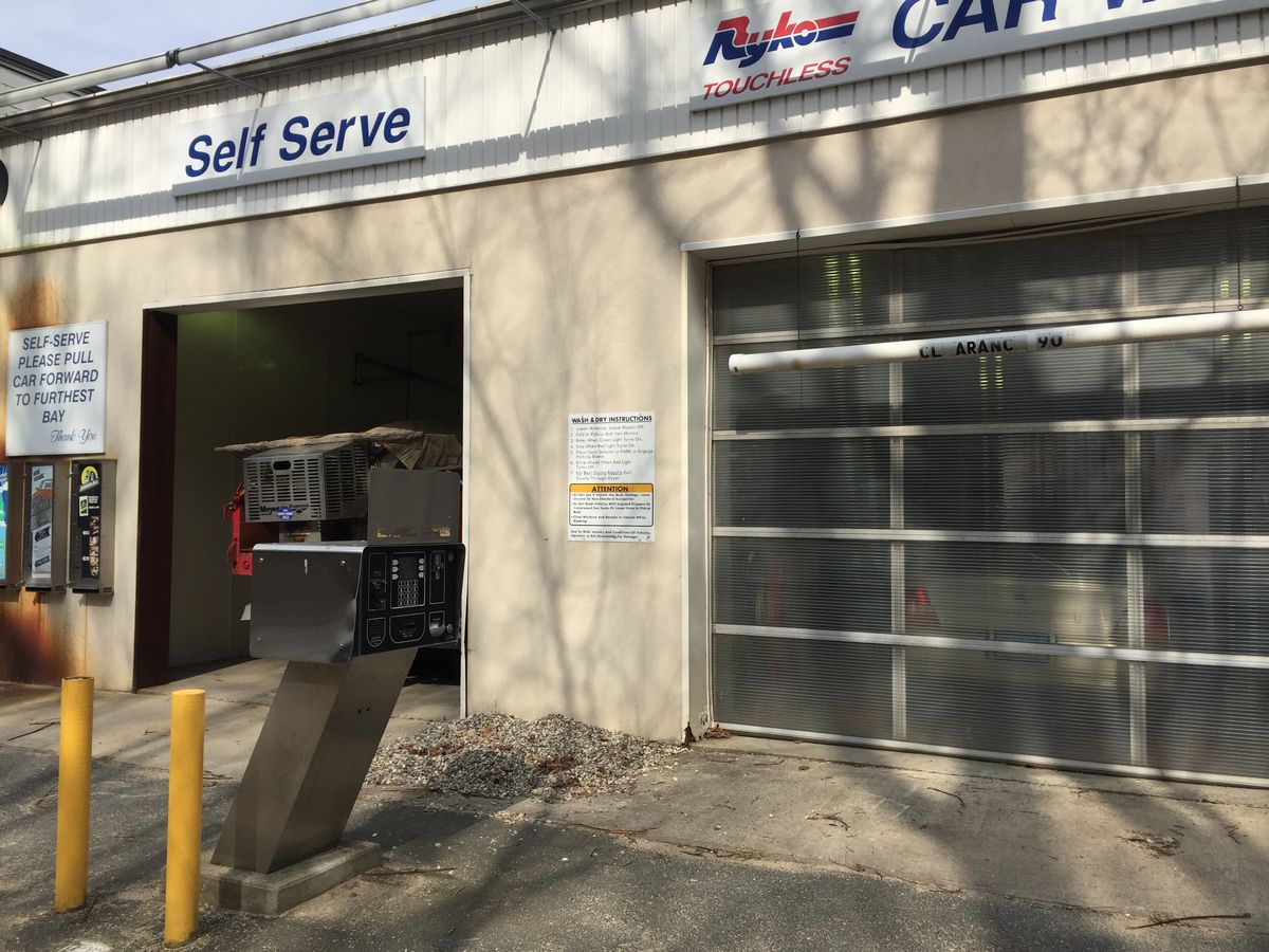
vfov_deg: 48.2
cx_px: 634
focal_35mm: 29
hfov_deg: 61.7
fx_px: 1063
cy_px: 476
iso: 32
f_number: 2.2
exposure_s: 1/2326
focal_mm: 4.15
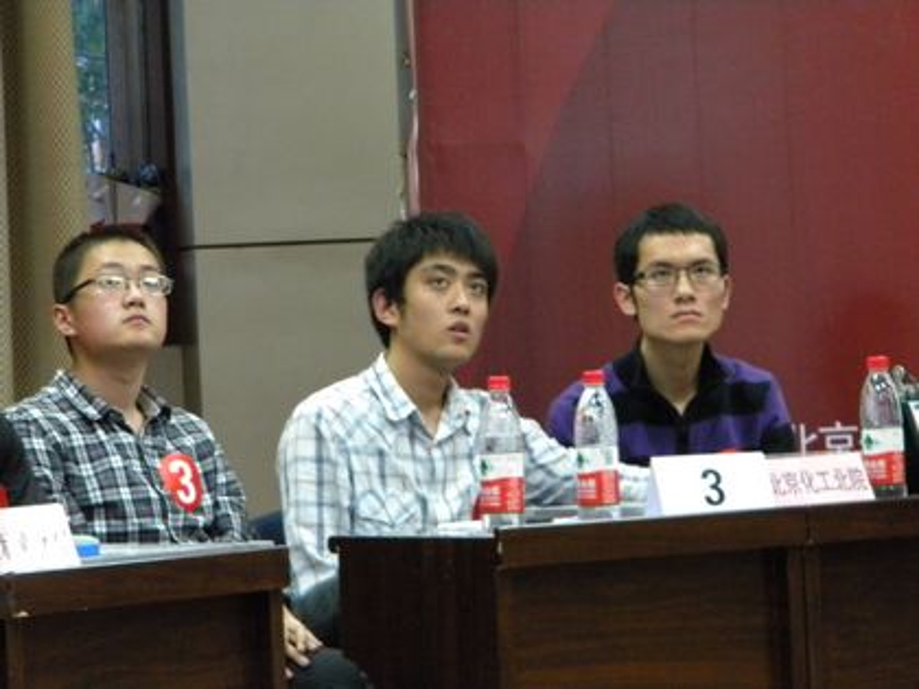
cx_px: 460
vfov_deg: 8.1
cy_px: 344
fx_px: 4858
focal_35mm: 183
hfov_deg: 10.8
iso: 800
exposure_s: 1/9.2
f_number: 5.2
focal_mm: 33.1
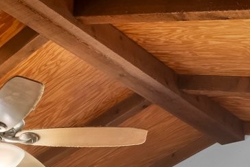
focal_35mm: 90
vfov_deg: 13.0
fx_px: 625
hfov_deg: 21.3
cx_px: -34
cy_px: 347
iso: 800
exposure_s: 1/2
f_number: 8
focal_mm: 16
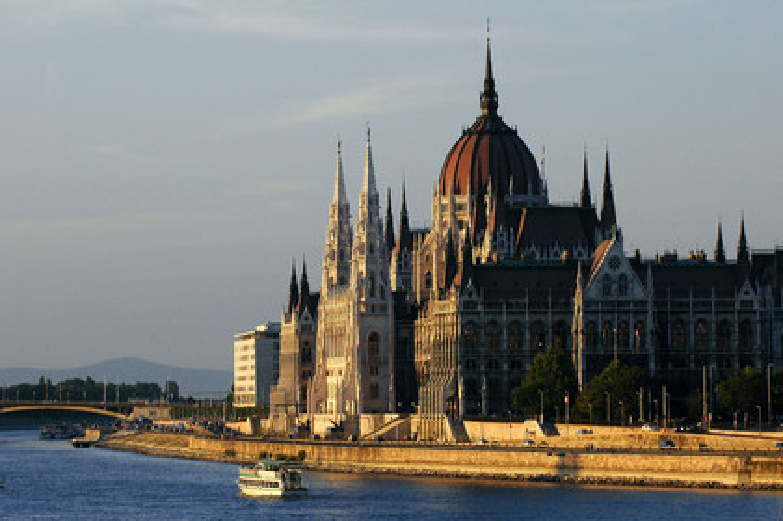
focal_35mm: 180
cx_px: 392
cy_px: 260
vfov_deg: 7.6
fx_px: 3912
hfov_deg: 11.4
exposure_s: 1/250
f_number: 6.3
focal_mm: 120
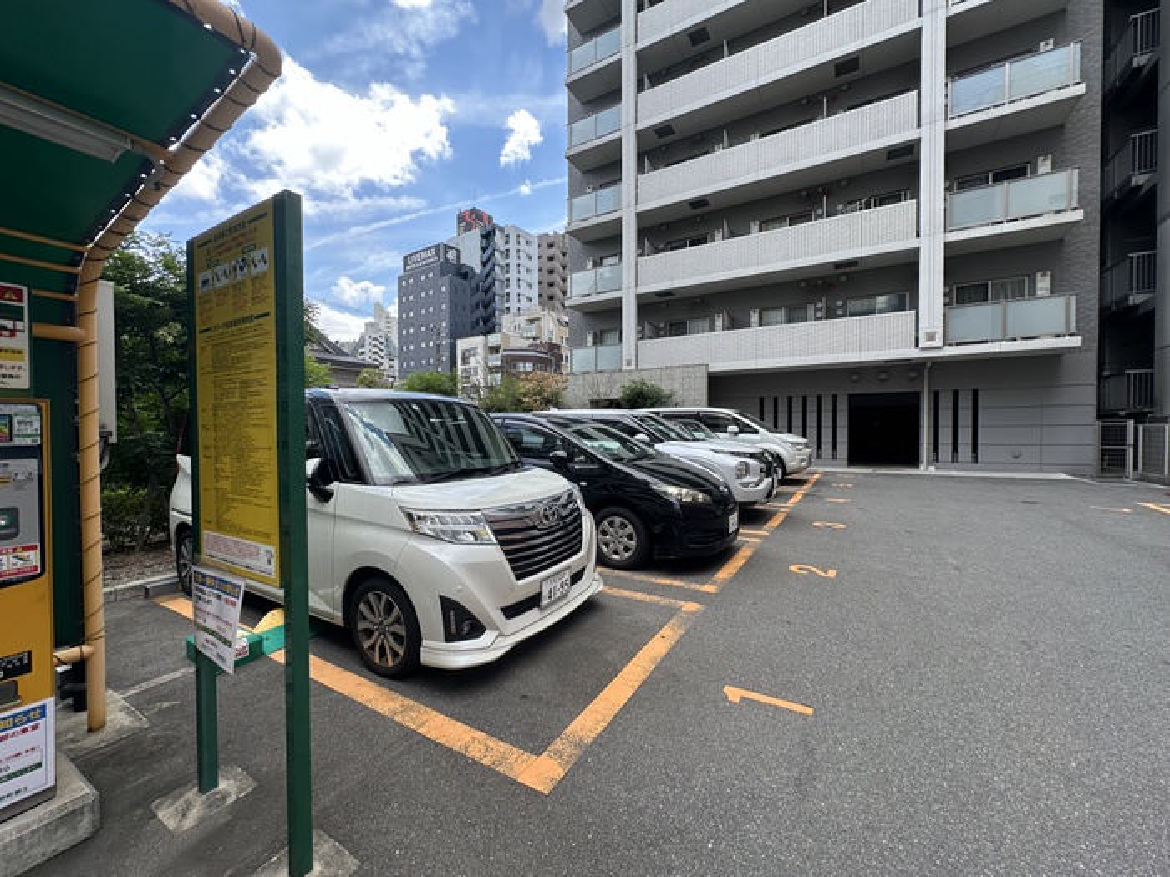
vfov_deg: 85.7
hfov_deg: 102.1
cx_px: 585
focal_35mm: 14
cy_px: 438
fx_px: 473
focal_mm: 2.22
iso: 40
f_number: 2.2
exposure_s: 1/523
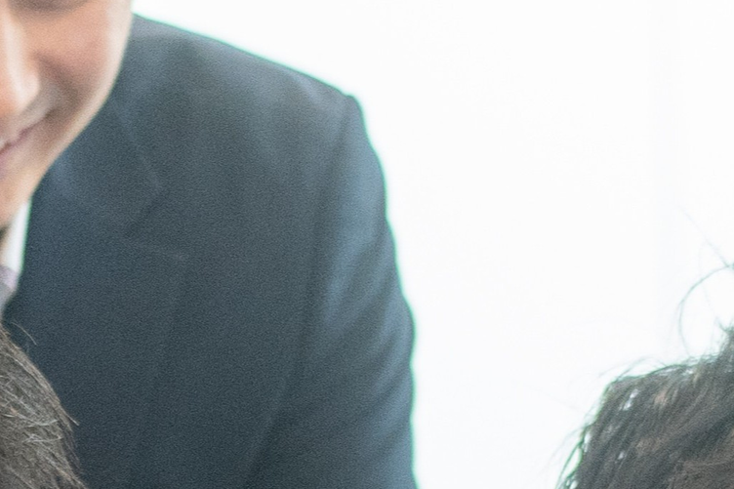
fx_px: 5728
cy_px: 590
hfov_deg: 7.3
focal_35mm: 281
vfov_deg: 4.9
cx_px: 90
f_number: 2.2
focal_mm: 55
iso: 1600
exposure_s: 1/160
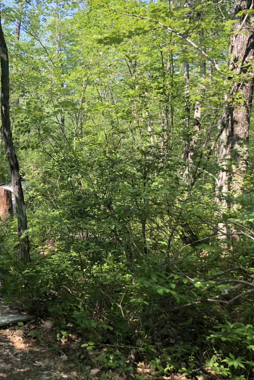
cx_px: 1
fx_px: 444
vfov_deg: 46.4
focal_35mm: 42
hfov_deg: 29.8
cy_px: 192
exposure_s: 1/269
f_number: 1.8
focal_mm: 4
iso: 20
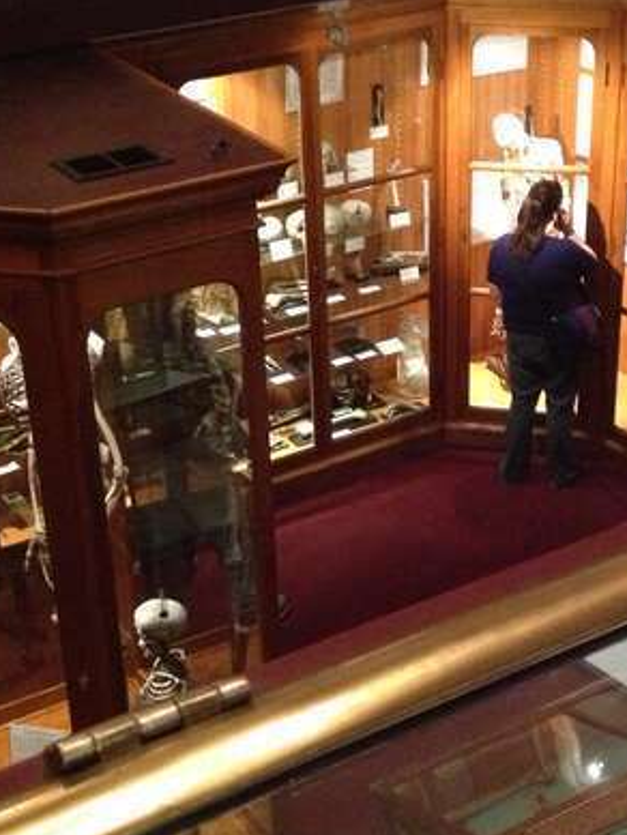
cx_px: 387
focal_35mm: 72
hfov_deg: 20.4
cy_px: 431
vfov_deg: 27.0
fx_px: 1738
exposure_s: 1/15
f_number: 2.4
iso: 800
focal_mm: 4.28
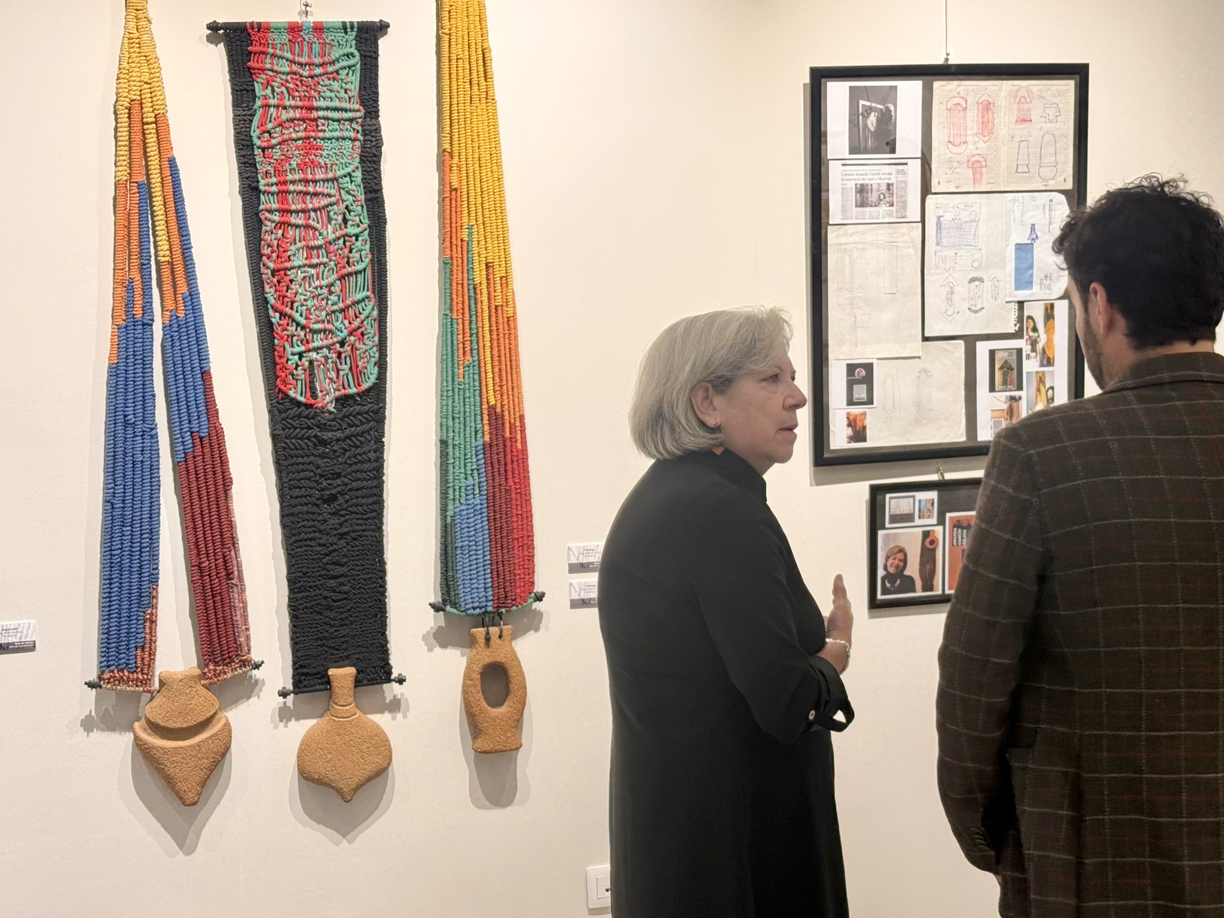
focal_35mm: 48
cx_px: 612
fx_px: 1697
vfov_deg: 30.3
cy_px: 459
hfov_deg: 39.7
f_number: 1.78
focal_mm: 6.76
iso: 64
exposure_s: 1/100
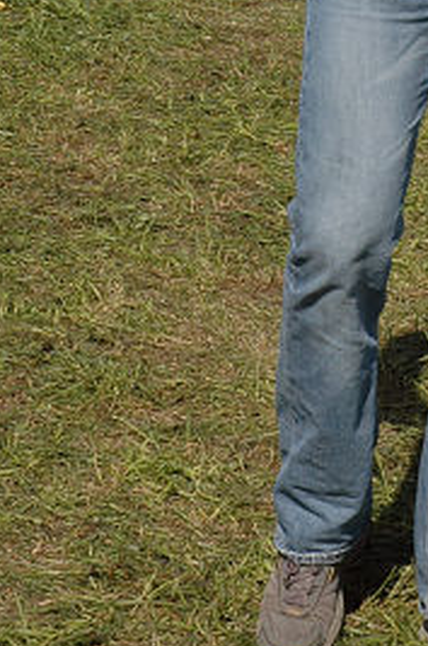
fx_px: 3867
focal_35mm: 216
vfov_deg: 9.4
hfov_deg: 6.3
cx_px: 538
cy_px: -114
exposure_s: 1/500
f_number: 11
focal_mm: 48
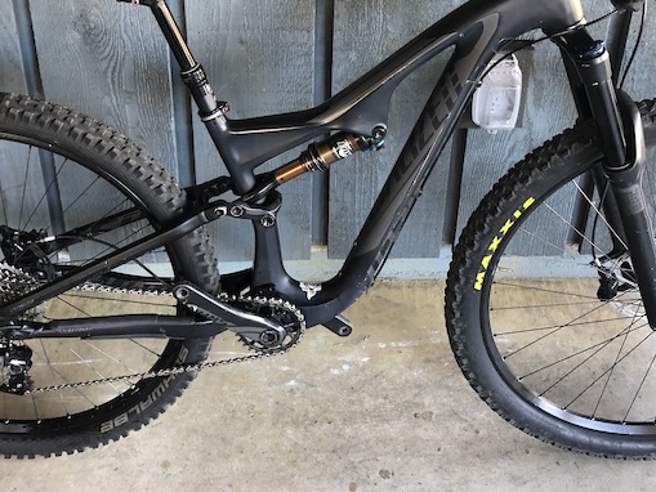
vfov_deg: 32.3
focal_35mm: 44
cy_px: 122
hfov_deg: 42.8
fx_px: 834
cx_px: 285
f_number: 1.8
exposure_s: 1/15
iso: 40
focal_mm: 3.99
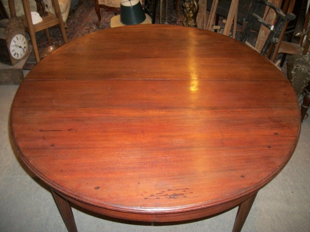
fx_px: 287
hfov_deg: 56.8
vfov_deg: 44.2
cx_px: 155
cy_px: 116
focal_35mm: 32
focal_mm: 5.7
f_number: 2.9
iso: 250
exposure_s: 1/30
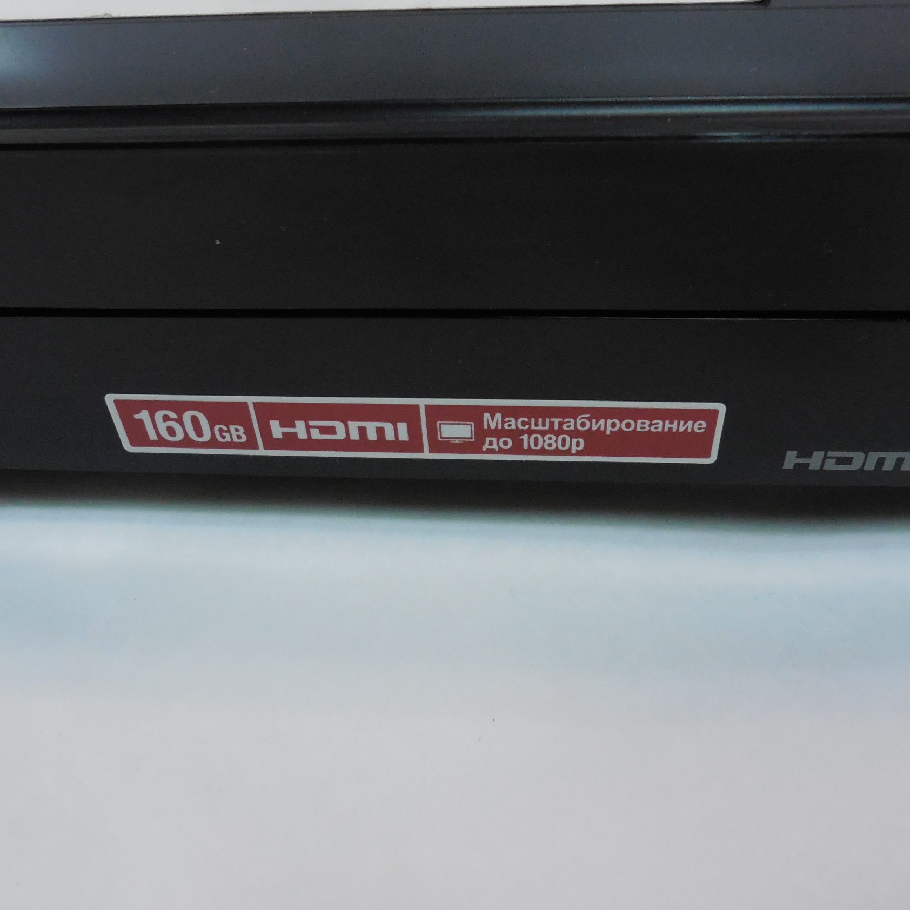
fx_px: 922
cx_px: 462
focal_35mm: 31
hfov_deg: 52.5
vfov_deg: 52.5
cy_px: 452
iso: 640
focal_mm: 4.6
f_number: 3.5
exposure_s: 1/250
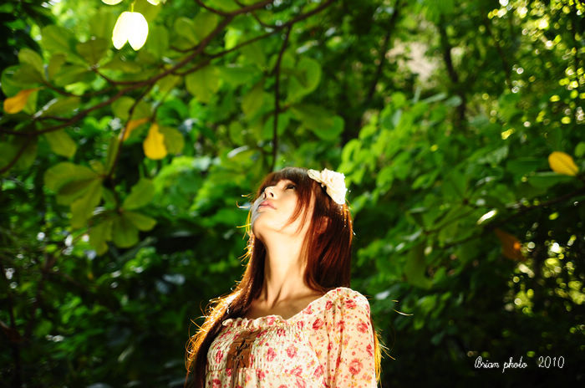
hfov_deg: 27.0
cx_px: 292
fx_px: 1217
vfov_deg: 18.1
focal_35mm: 75
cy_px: 194
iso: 400
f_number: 3.2
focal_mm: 50
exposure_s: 1/160
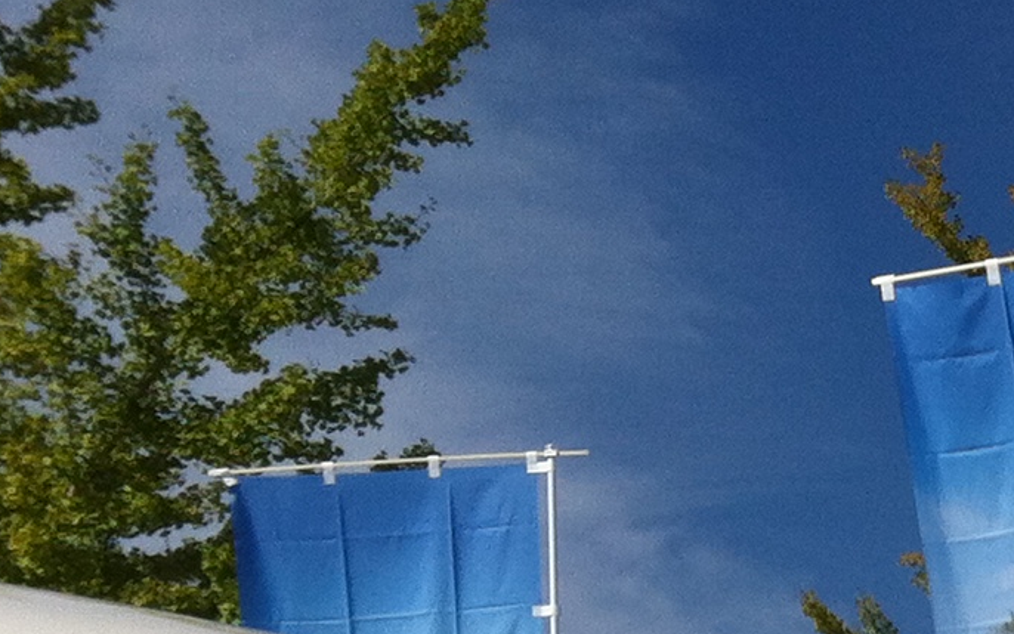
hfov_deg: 14.0
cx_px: 1515
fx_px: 3870
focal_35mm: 140
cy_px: 1176
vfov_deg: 8.9
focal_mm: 3.85
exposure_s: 1/2320
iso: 80
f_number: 2.8
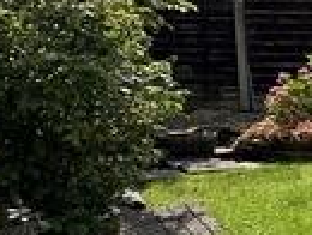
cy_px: 94
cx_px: 696
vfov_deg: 17.2
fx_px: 777
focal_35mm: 86
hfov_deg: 15.6
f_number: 2.2
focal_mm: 2.22
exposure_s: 1/955
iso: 50
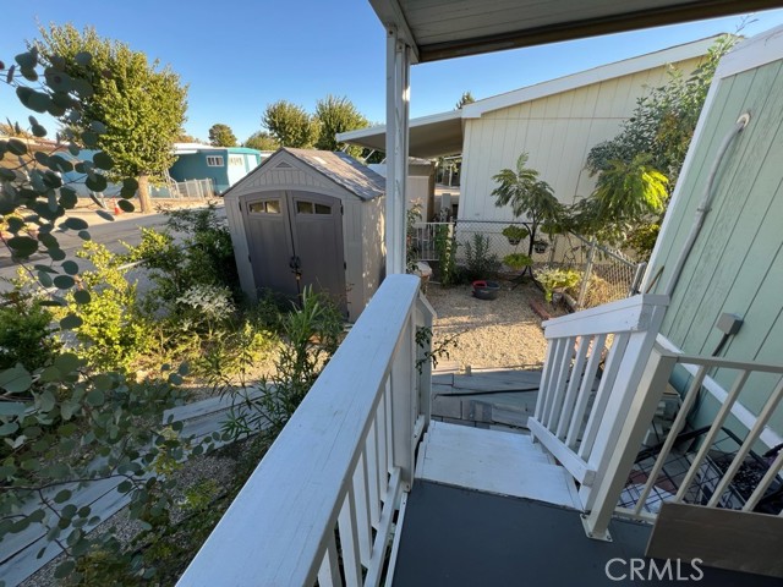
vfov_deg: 89.9
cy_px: 294
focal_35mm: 13
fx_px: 294
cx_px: 392
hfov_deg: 106.2
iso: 32
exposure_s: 1/188
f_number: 1.8
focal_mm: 1.57
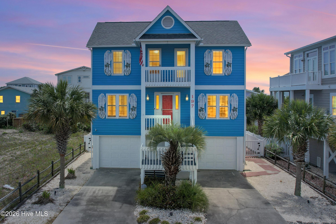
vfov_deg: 57.2
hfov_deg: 78.6
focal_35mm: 22
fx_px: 205
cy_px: 112
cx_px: 168
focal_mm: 8.38
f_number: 2.8
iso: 120
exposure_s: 1/640
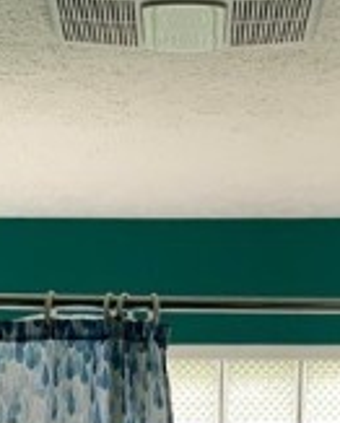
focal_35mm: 133
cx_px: 158
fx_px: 1668
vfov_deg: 12.5
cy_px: 869
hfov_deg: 11.6
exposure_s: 1/120
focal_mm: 3
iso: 20
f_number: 1.8
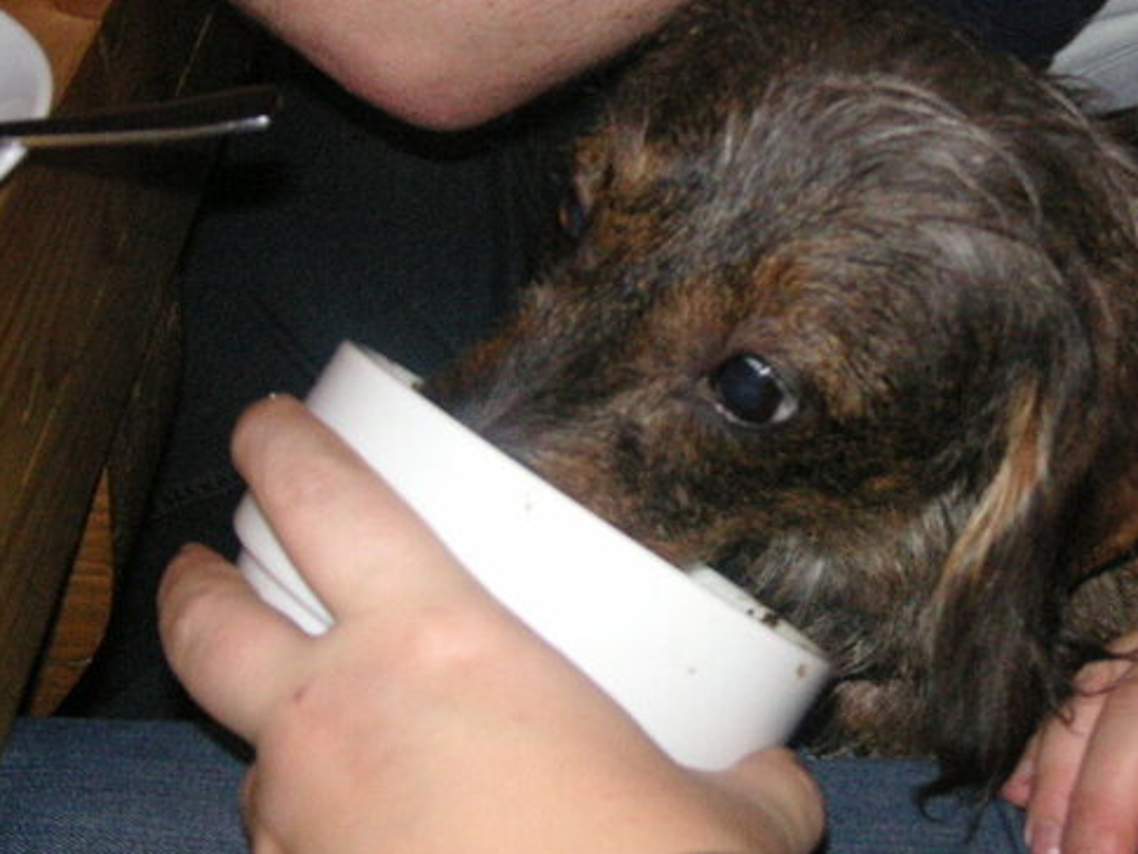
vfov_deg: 23.9
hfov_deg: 31.4
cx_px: 781
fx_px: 2006
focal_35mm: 61
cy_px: 256
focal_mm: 6.1
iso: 160
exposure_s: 1/45
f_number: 2.8
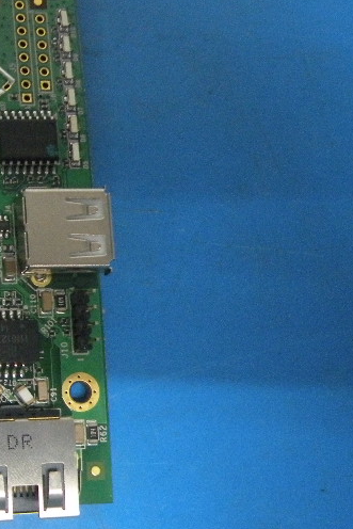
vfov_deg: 34.5
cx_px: -161
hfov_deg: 20.4
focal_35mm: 58
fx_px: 852
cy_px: 276
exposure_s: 1/24
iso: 400
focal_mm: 4.7
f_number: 2.8
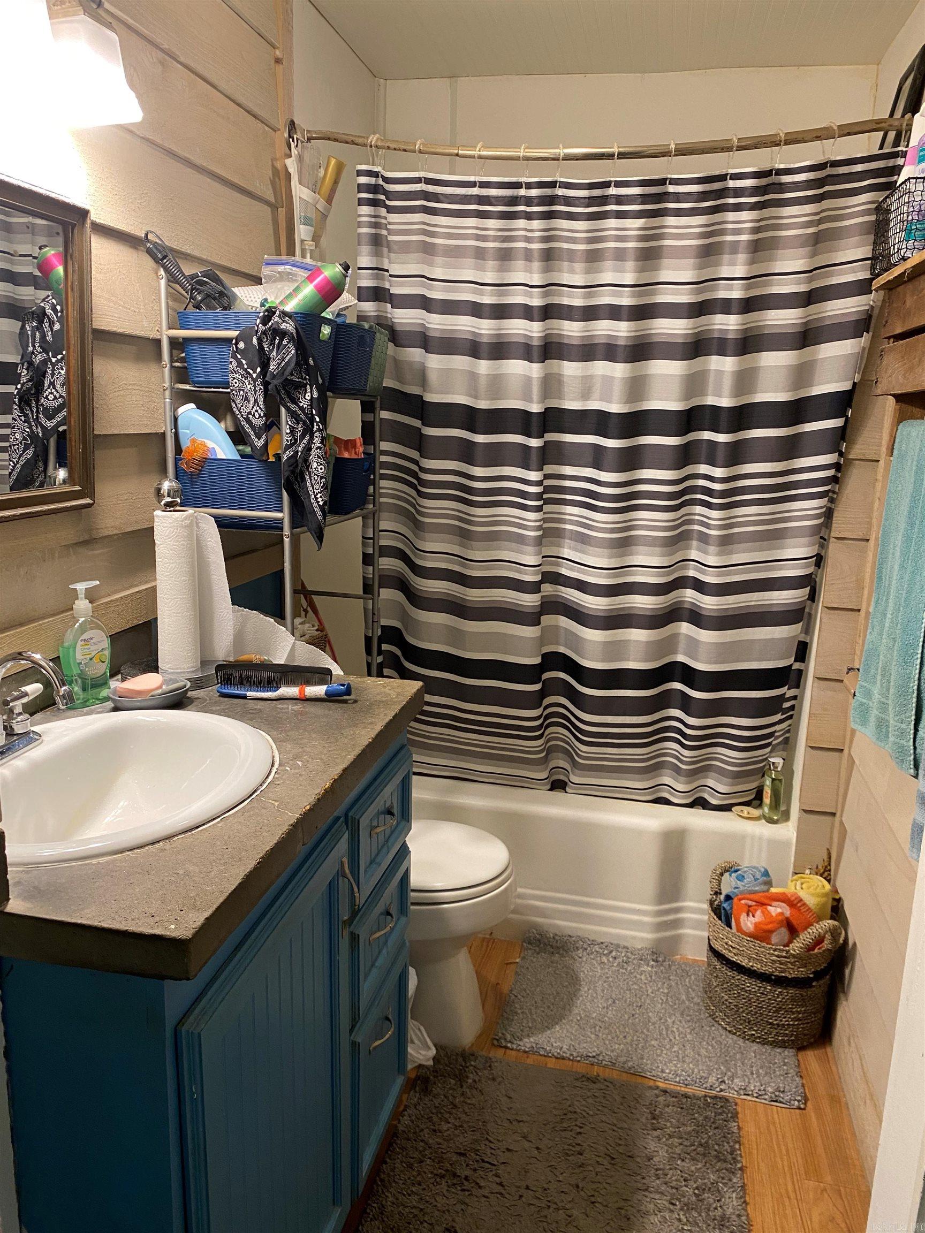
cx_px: 462
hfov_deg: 53.1
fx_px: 926
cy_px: 616
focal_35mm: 26
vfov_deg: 67.3
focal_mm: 4.25
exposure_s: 1/60
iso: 160
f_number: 1.8
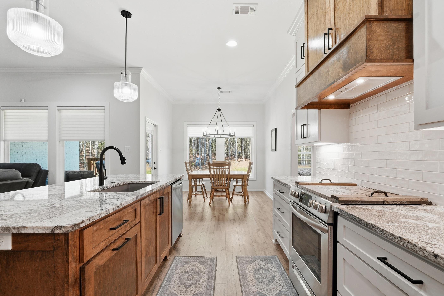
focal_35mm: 16
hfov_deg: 96.7
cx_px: 227
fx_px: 197
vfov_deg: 73.7
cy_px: 155
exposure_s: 1/60
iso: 320
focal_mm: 10
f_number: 9
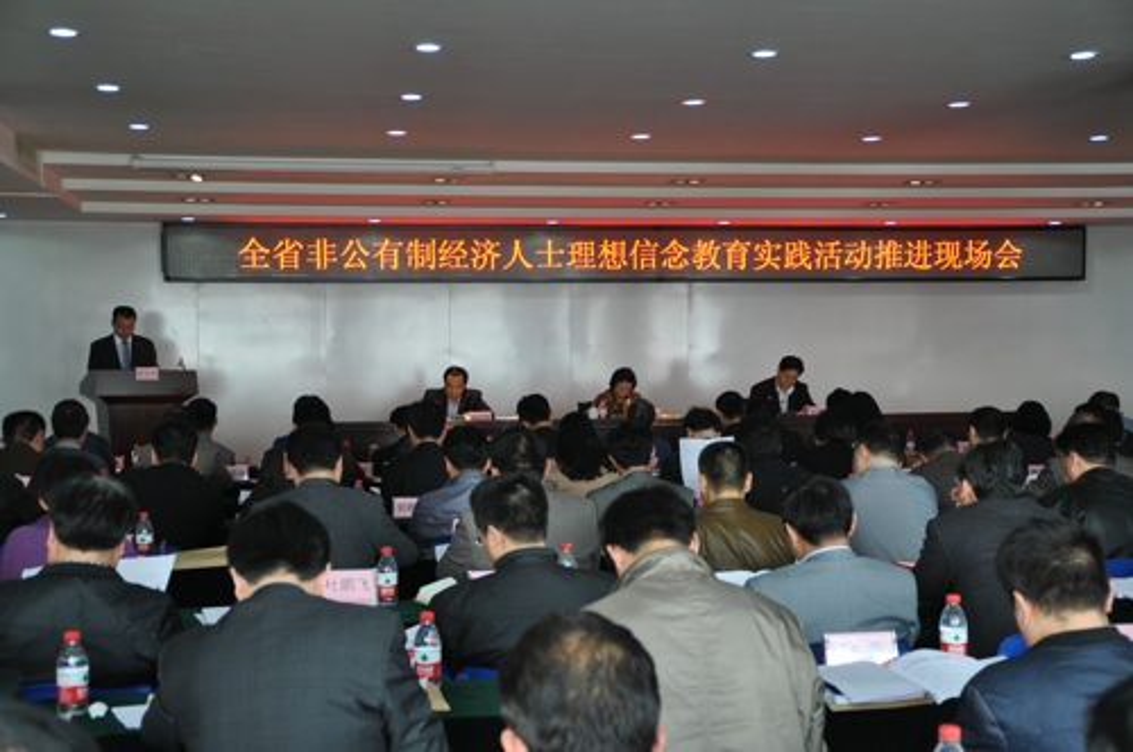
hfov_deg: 37.9
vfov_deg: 25.7
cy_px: 376
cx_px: 566
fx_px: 1650
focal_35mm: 52
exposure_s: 1/60
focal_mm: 35
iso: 640
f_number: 4.2
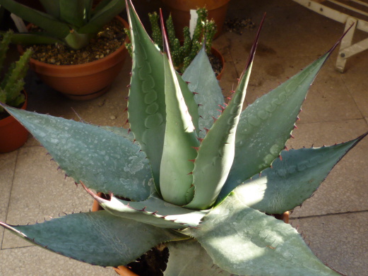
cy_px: 169
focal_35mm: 43
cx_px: 198
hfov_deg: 43.8
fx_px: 457
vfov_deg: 33.5
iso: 80
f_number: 2.8
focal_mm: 4.4
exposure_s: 1/125
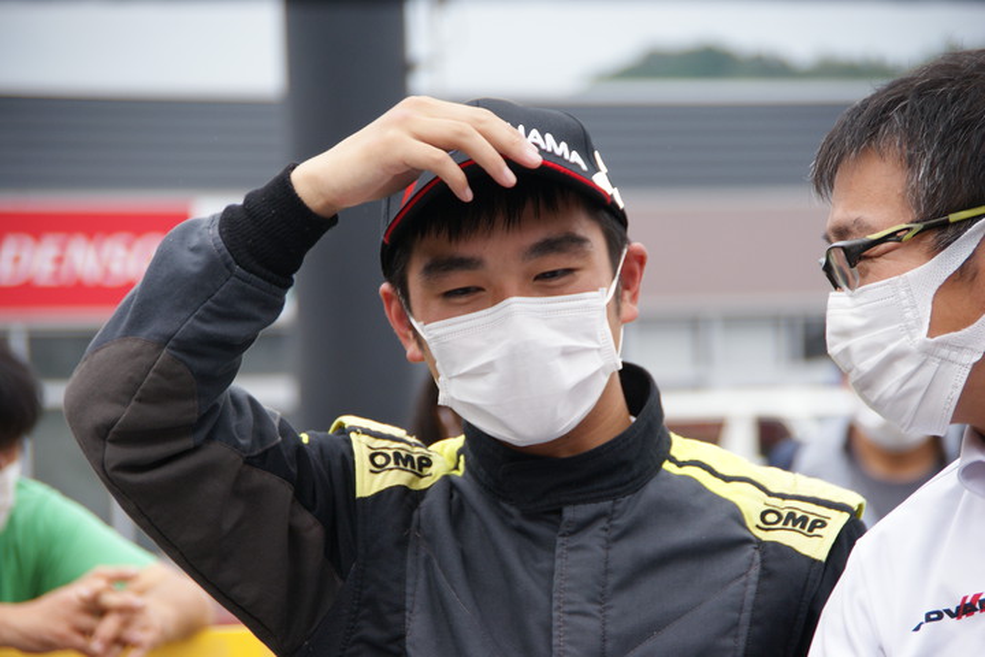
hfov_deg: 11.4
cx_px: 492
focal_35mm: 180
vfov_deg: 7.6
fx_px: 4925
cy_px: 328
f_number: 5.6
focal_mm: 120
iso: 200
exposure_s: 1/200
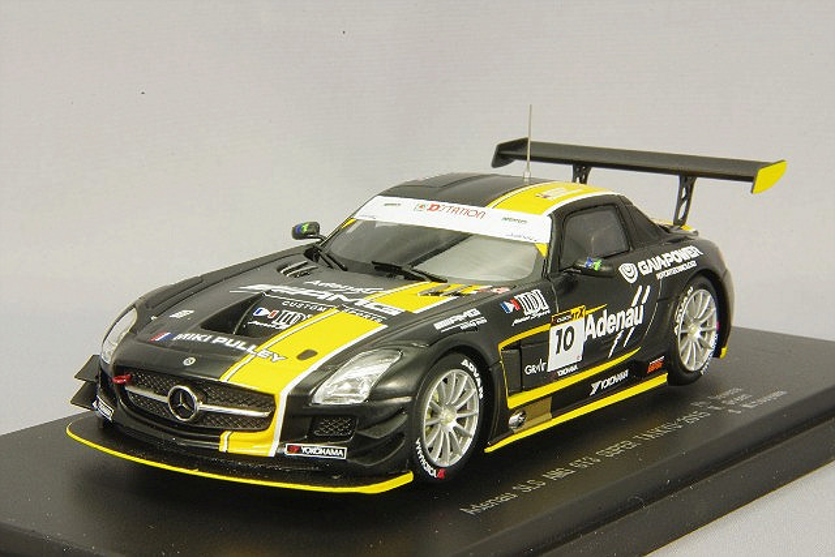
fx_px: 2598
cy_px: 278
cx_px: 418
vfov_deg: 12.2
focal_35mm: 112
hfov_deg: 18.3
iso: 400
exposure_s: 1
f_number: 32
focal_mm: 75
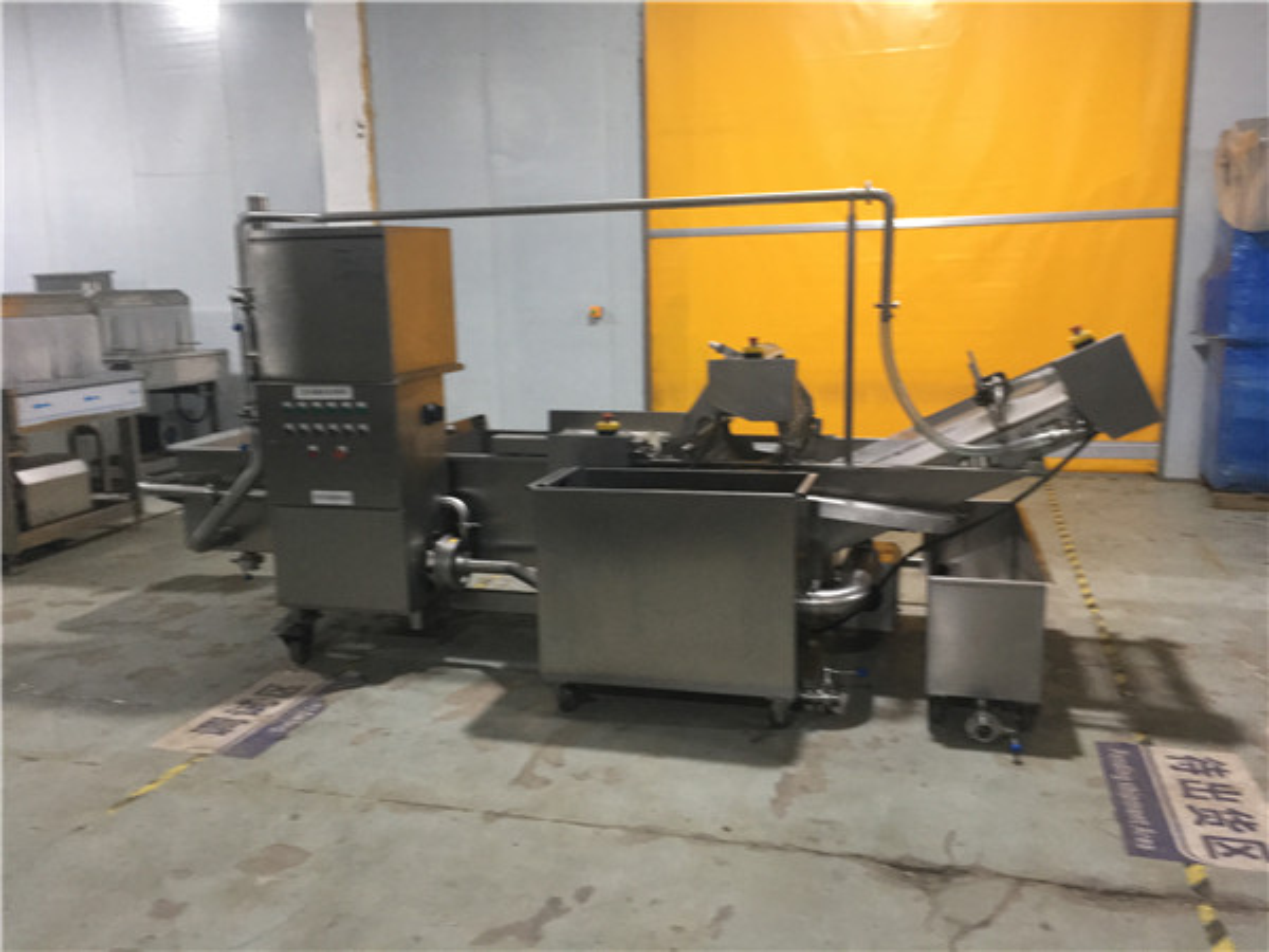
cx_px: 634
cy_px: 476
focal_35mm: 29
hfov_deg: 61.7
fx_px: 1063
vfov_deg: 48.2
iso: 200
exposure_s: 1/20
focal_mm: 4.15
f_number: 2.2
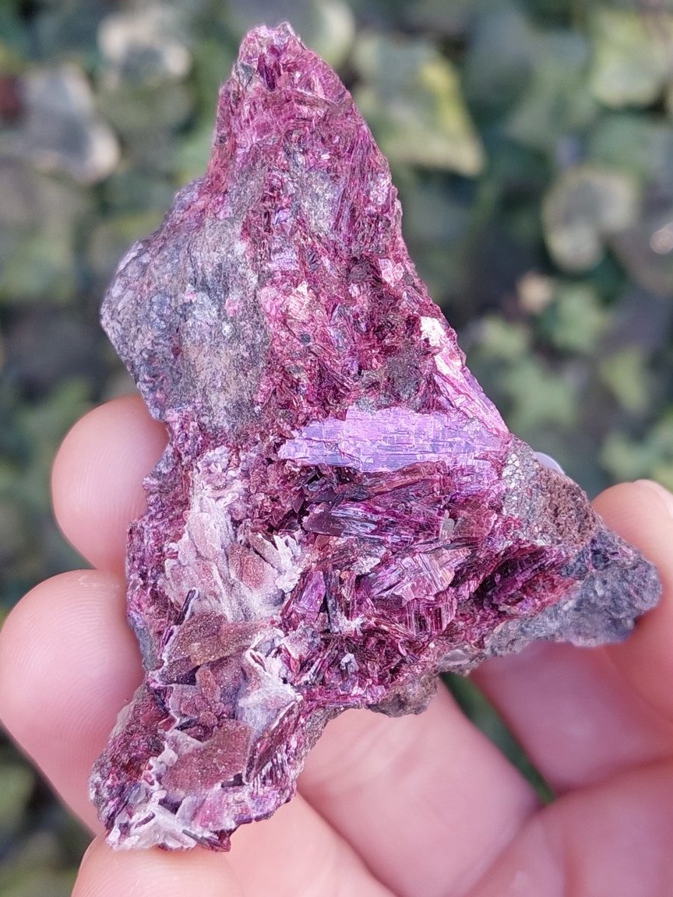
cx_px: 349
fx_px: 648
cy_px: 444
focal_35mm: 25
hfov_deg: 54.9
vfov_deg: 69.4
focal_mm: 5.23
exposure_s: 1/50
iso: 40
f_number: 1.8
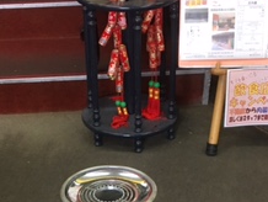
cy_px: 285
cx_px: 118
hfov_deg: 23.0
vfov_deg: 16.2
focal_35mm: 85
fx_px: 659
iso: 50
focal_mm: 4.15
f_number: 2.2
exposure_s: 1/15
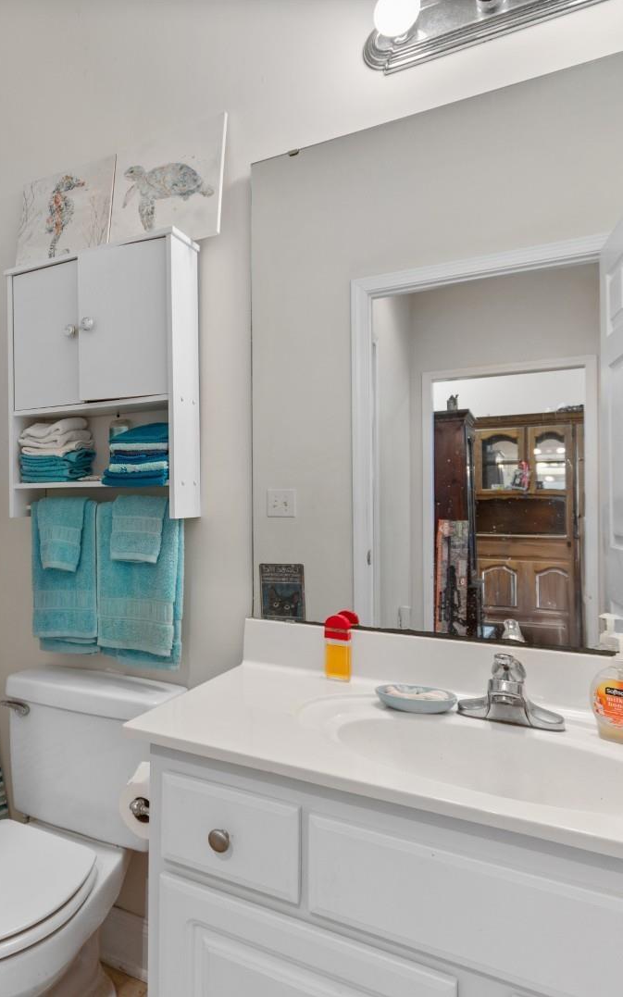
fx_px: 625
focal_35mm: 23
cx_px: 77
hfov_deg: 48.2
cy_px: 498
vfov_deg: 77.2
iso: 100
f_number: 4.5
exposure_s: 1/2
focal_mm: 10
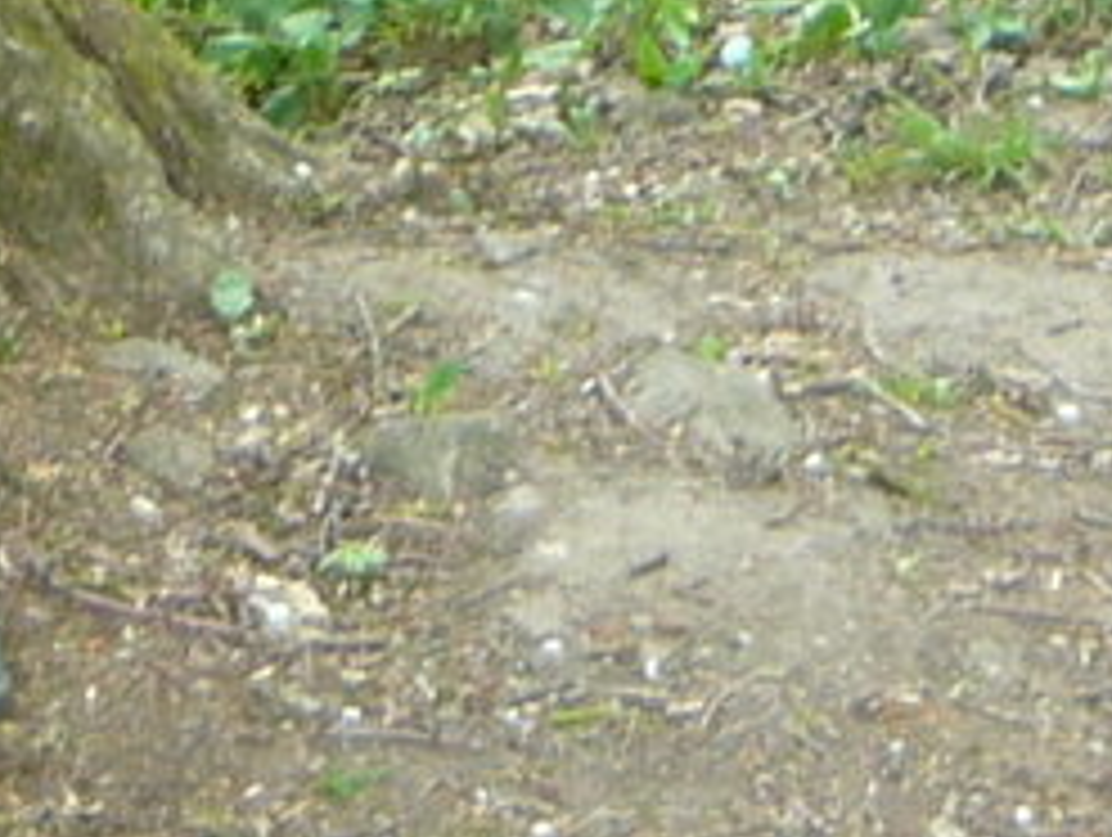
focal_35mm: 228
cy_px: -1022
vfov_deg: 6.3
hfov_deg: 8.6
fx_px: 7335
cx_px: 18
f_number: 2.8
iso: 100
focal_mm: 5.5
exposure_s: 1/30
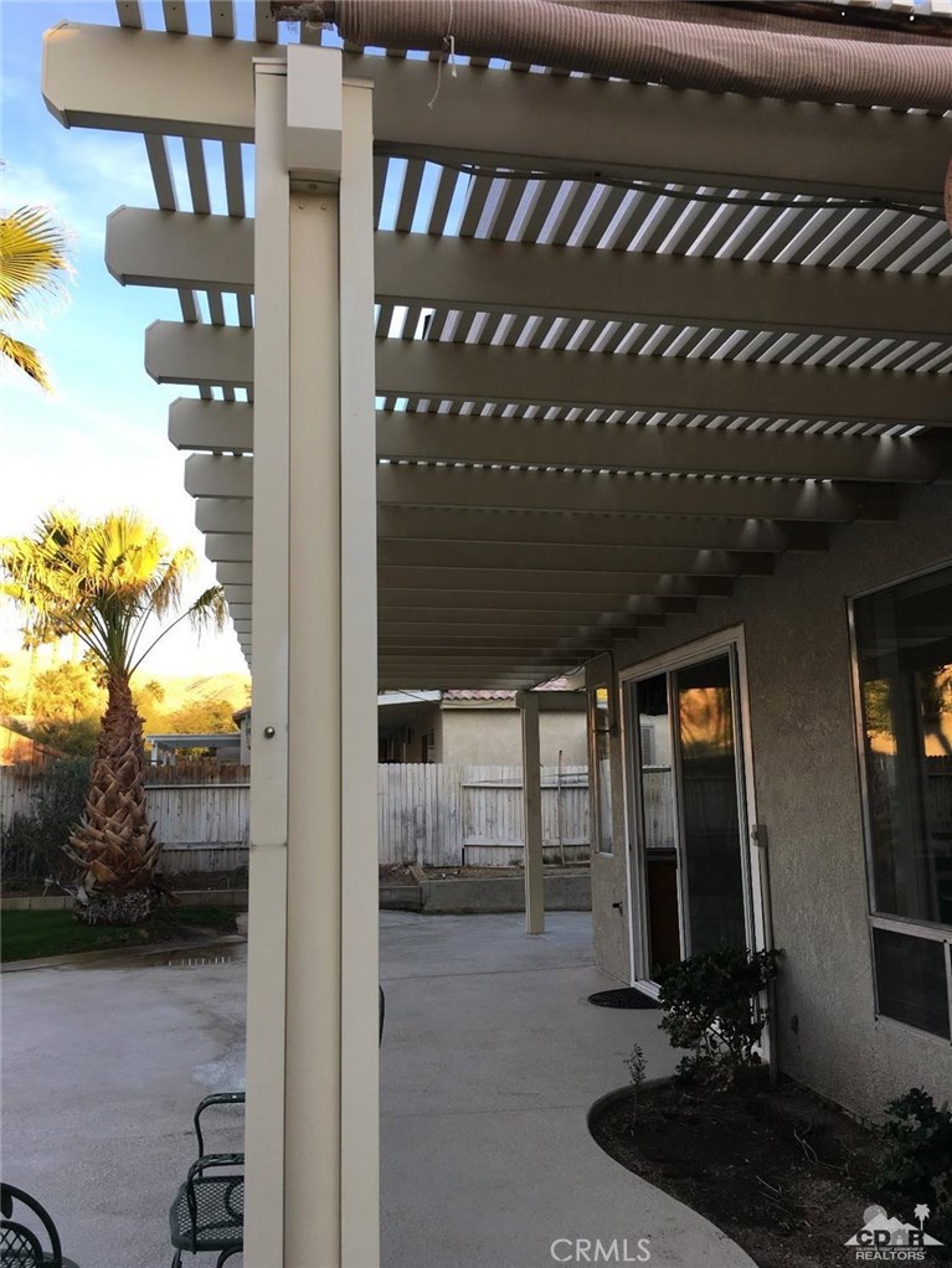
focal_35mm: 29
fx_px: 1063
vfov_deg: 61.6
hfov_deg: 48.2
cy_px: 634
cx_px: 476
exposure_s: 1/134
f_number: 2.2
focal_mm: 4.15
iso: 25
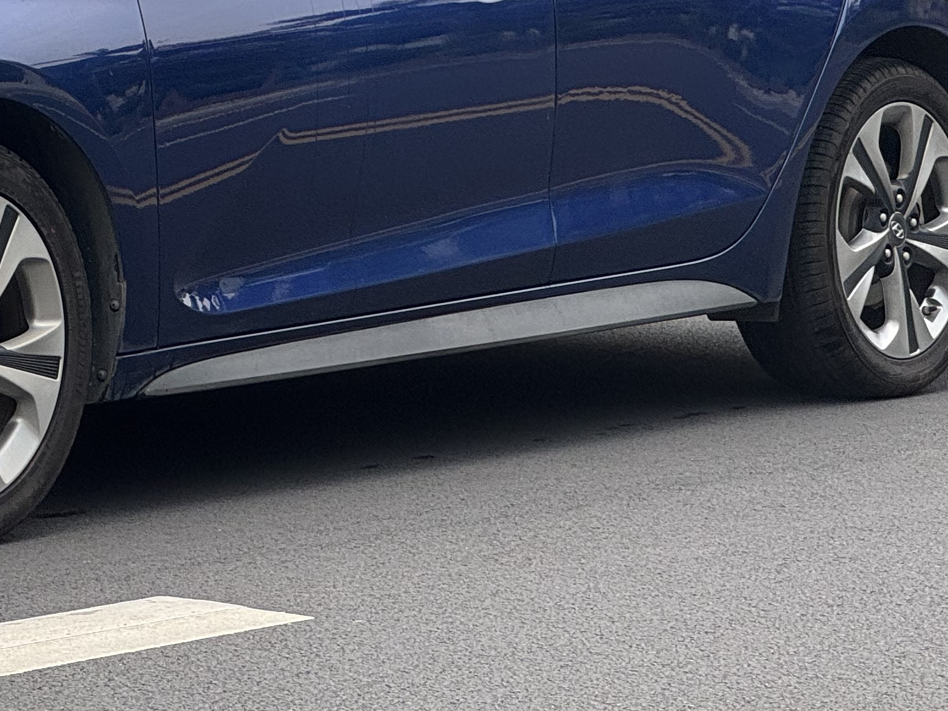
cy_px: -133
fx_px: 5477
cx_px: -68
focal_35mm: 200
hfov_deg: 9.8
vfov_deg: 7.4
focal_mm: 9
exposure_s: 1/99
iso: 25
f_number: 2.8
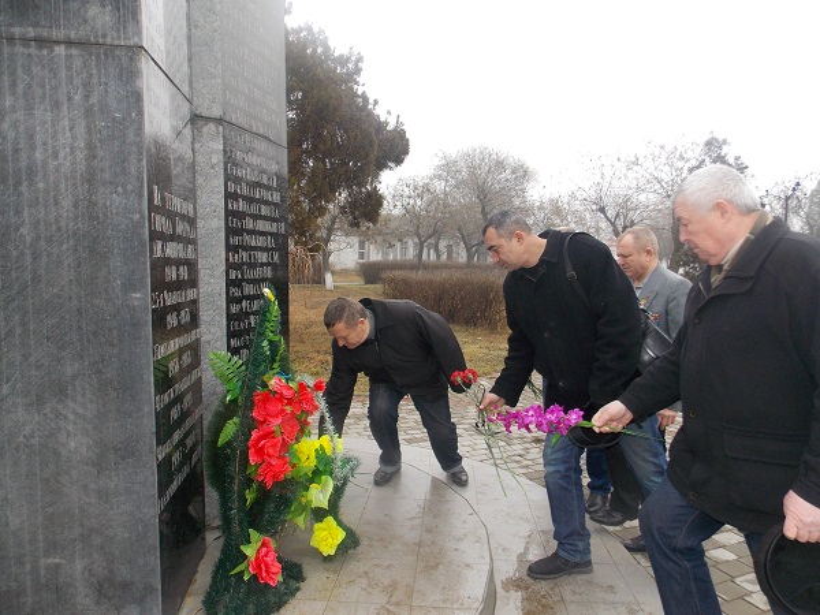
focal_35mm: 23
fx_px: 545
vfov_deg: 58.9
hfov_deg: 73.9
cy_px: 308
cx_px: 410
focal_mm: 4
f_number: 3.1
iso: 80
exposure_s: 1/125
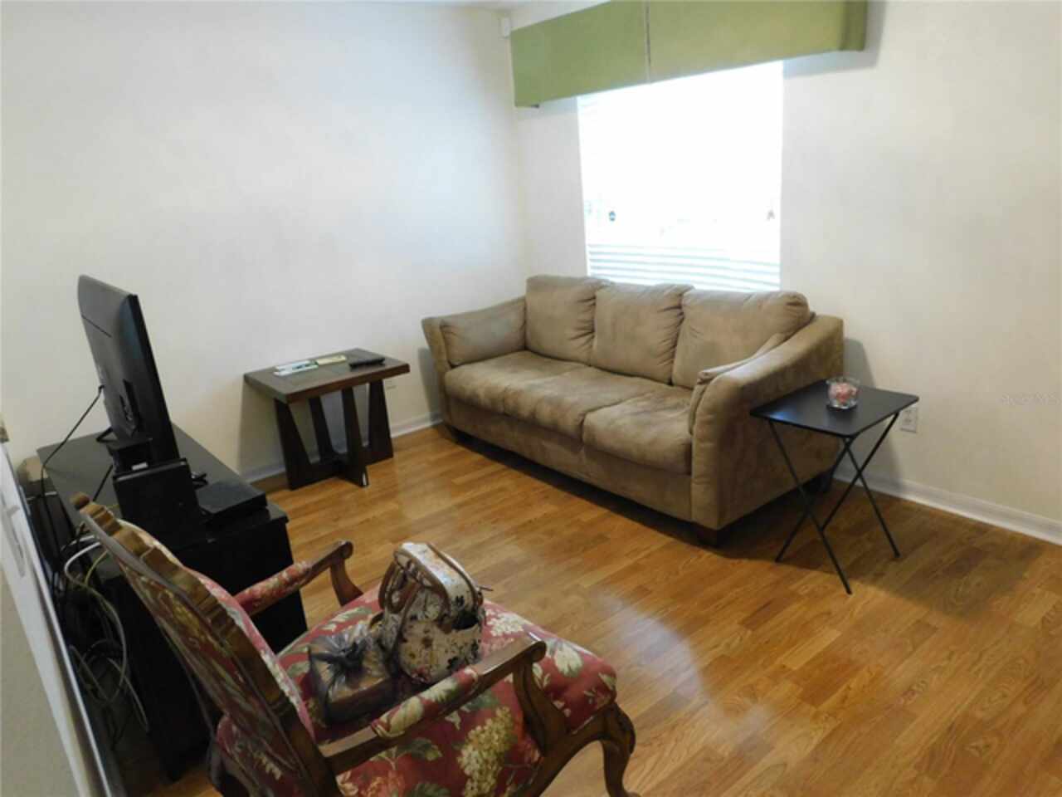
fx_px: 706
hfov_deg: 73.9
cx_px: 531
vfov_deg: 58.9
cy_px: 398
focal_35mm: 23
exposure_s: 1/25
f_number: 3
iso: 400
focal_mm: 4
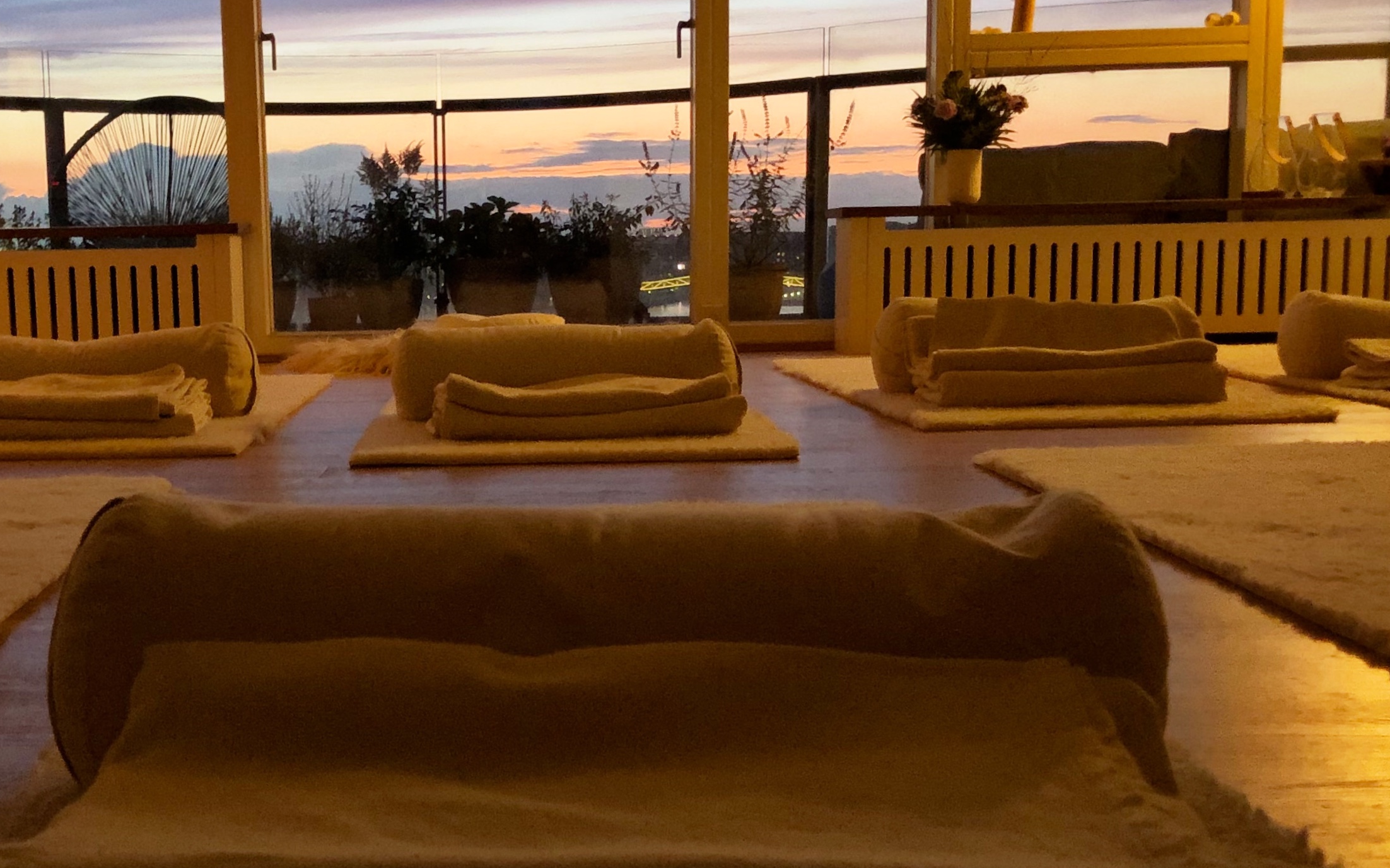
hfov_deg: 37.7
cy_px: 572
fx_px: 2008
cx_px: 434
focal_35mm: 53
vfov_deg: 24.3
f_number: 1.8
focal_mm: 4
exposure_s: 1/24
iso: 640
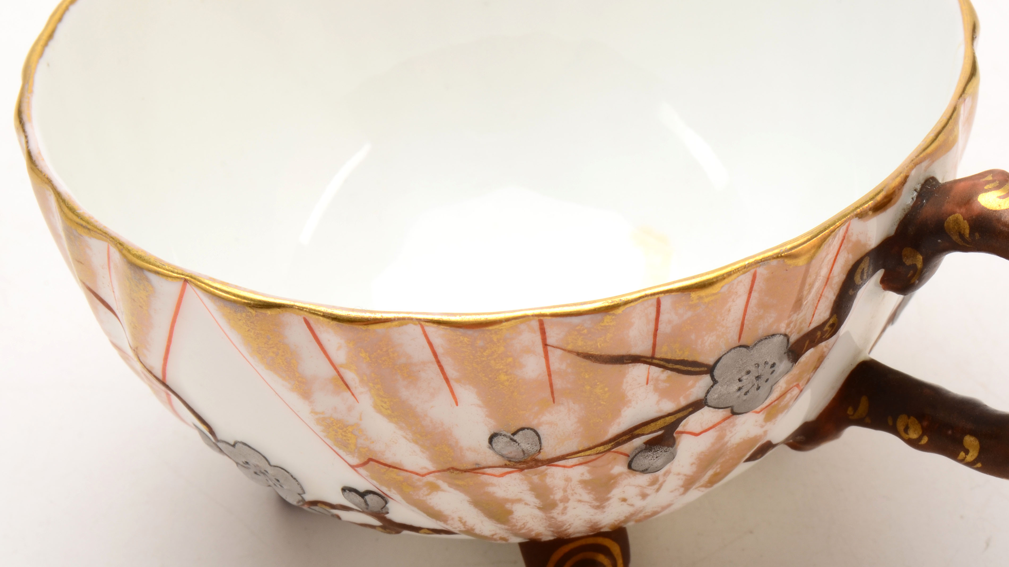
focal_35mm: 112
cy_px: 214
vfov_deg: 10.8
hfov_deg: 19.2
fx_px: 2988
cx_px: 530
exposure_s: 1/160
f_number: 25
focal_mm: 55
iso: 100
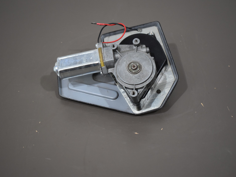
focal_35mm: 48
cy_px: 89
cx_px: 120
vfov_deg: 30.5
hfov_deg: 40.0
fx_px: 324
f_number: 4.2
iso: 800
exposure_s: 1/200
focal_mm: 29
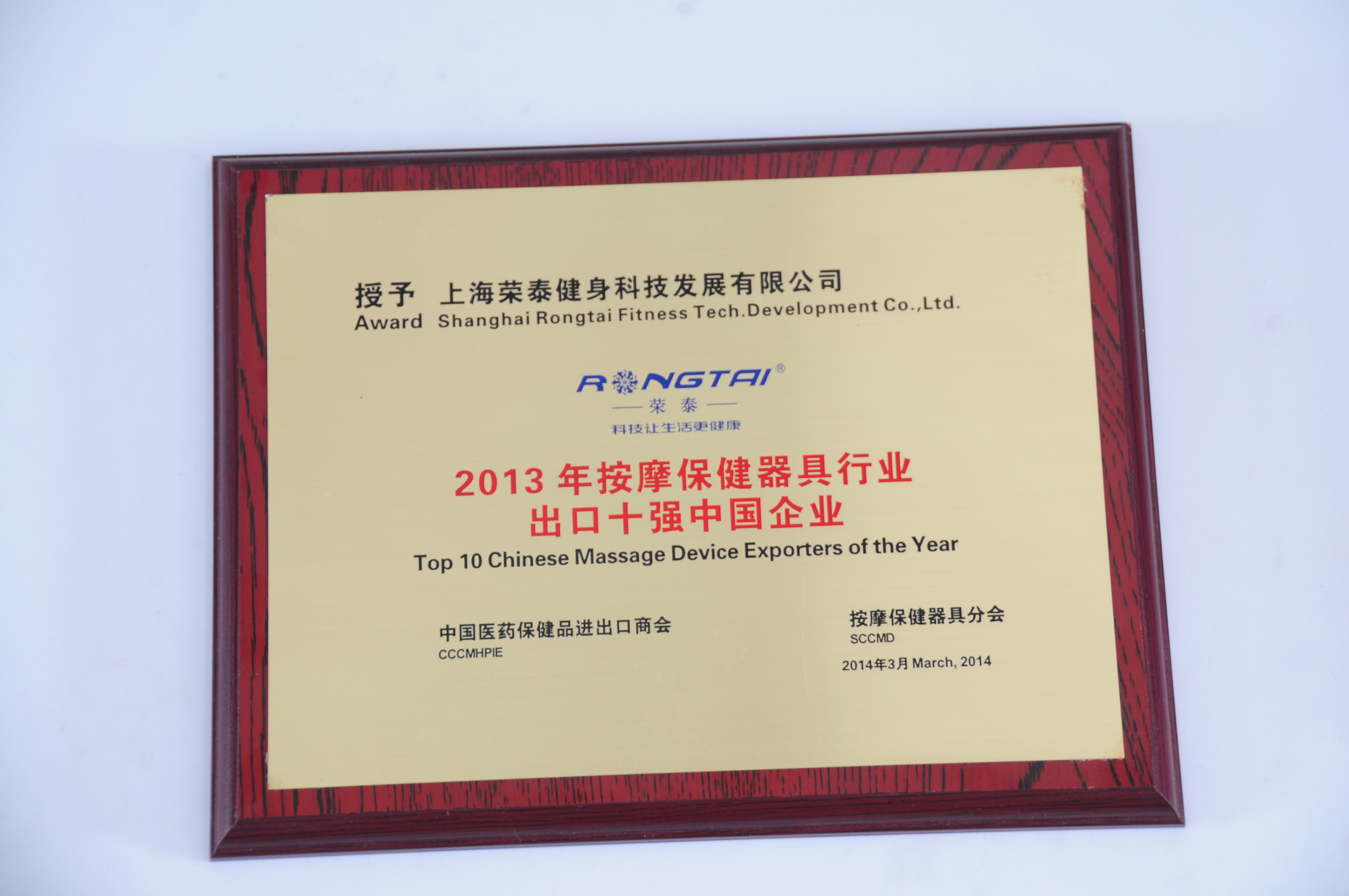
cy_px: 448
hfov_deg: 19.5
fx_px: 3930
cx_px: 674
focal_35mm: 105
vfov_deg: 13.0
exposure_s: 1/8
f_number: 5
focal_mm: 70
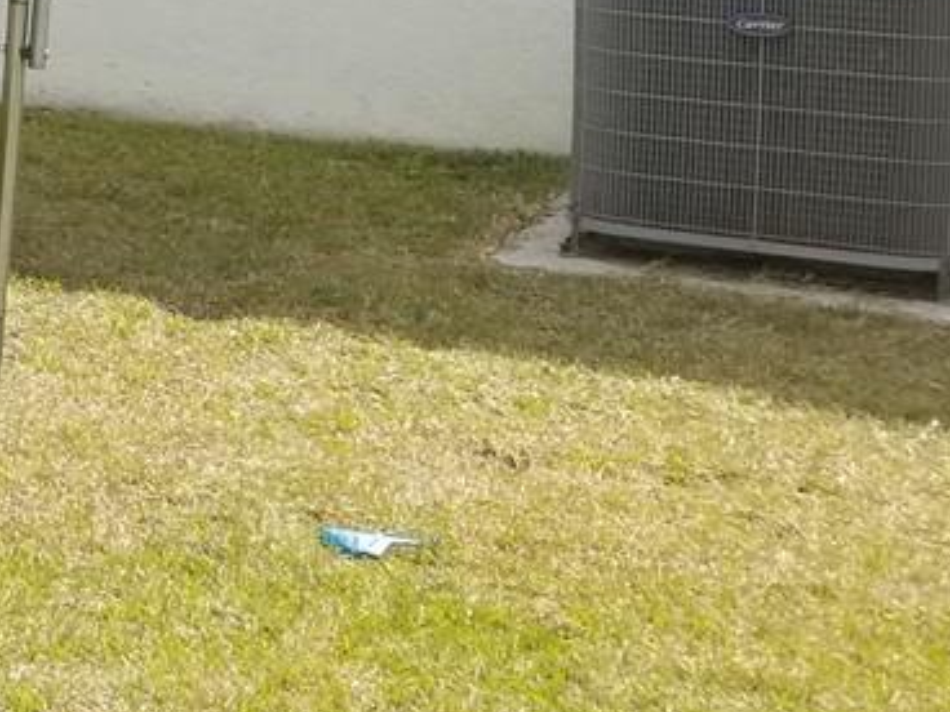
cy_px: -178
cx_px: -847
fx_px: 3101
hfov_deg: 14.8
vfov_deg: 12.7
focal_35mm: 113
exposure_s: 1/1388
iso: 50
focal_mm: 4.25
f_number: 1.7
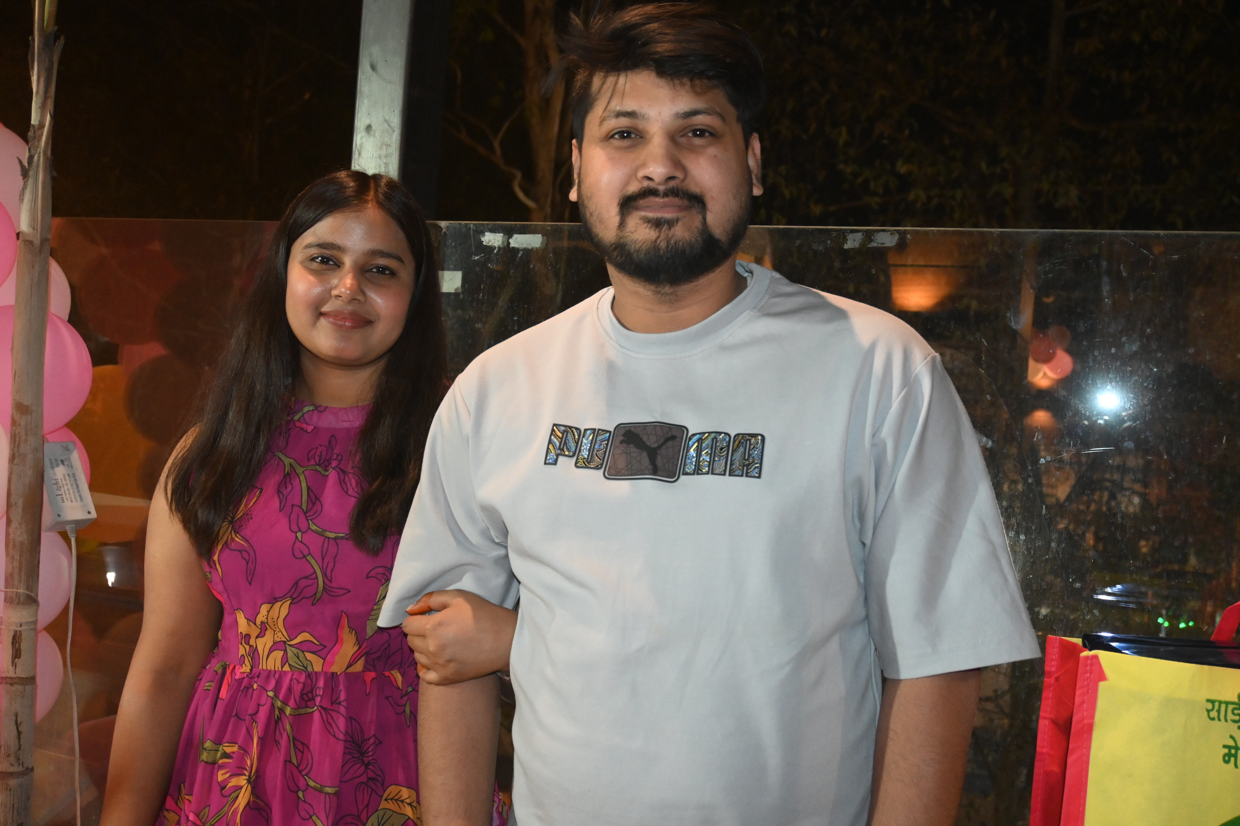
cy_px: 413
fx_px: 1137
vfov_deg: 40.0
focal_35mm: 33
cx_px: 620
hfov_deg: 57.2
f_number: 4
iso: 2200
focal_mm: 22
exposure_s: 1/60
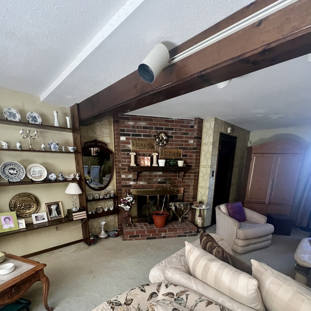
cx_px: 154
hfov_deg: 87.4
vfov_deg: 84.1
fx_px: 163
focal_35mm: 16
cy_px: 210
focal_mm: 1.57
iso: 400
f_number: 1.8
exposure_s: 1/60
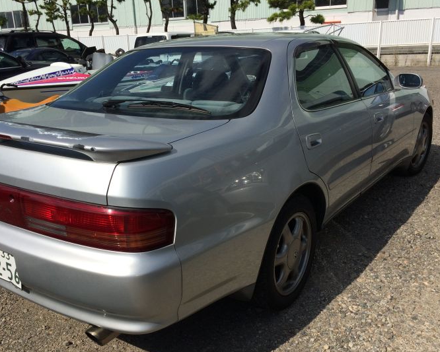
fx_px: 443
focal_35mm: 34
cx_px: 193
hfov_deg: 52.7
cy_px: 195
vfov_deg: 43.3
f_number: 2.2
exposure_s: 1/4566
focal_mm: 4.15
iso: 32
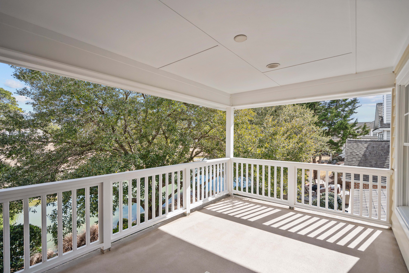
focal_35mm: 16
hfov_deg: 96.7
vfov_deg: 73.7
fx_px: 182
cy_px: 136
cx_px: 204
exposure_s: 1/2500
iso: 500
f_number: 4
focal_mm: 16
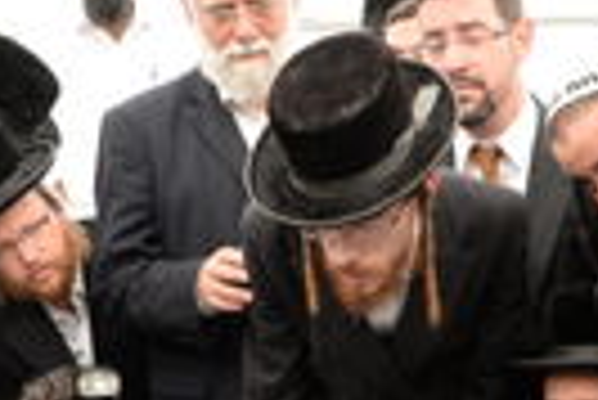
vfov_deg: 17.6
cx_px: 306
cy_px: 544
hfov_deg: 28.0
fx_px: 1197
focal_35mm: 72
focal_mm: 24
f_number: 8
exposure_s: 1/250
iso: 1250
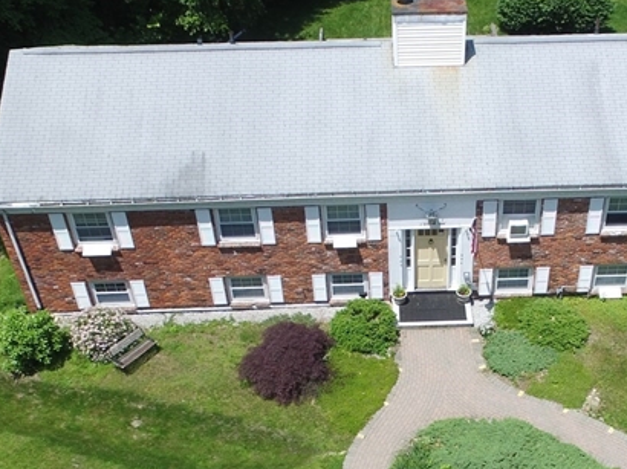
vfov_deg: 28.4
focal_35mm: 50
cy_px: 377
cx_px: 422
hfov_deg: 37.8
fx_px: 905
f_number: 2.8
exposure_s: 1/777
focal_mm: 3.61
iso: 100
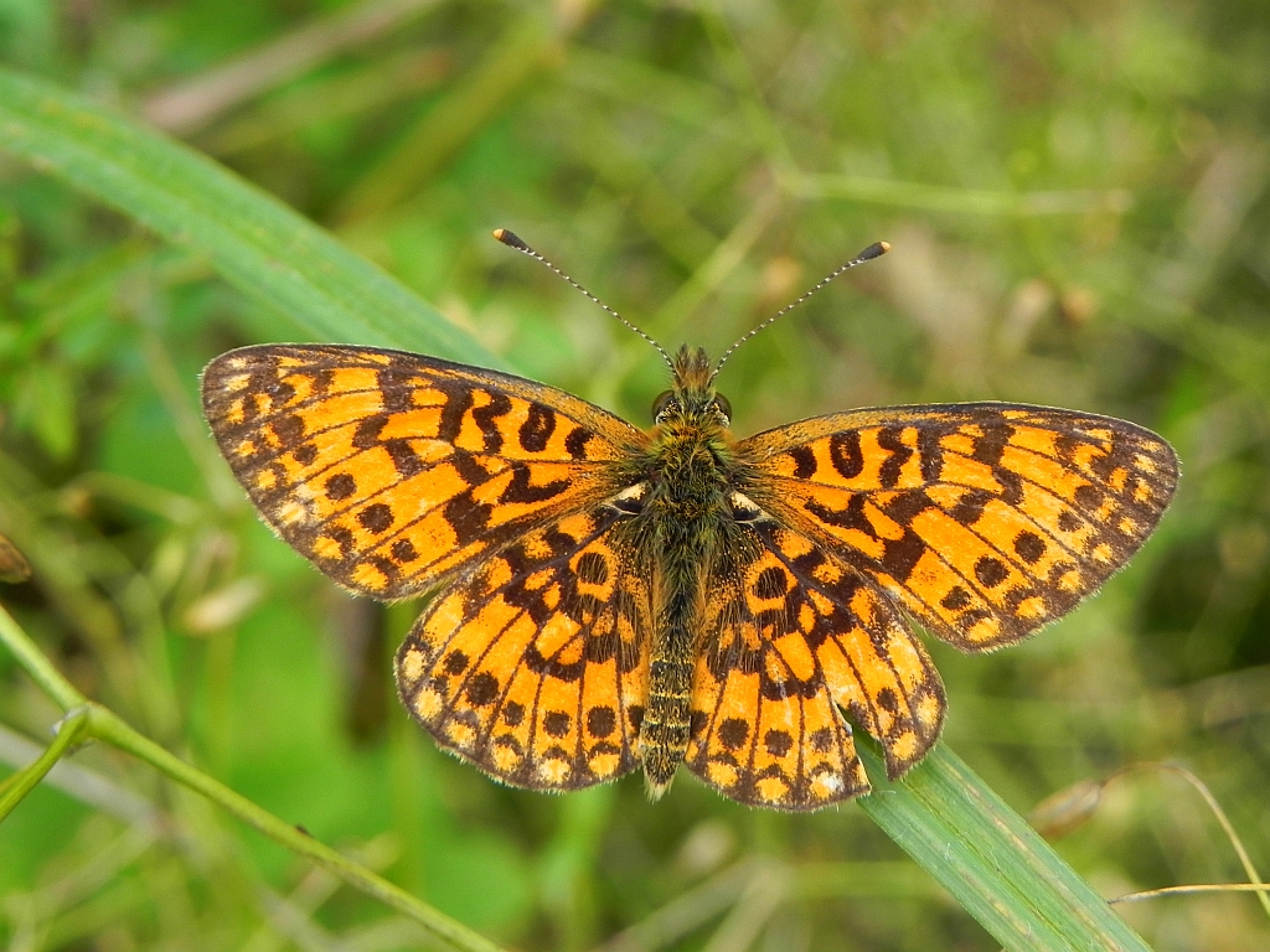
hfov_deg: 20.7
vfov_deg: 15.6
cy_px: 476
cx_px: 635
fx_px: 3485
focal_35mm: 95
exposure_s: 1/153
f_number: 5
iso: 160
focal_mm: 16.9
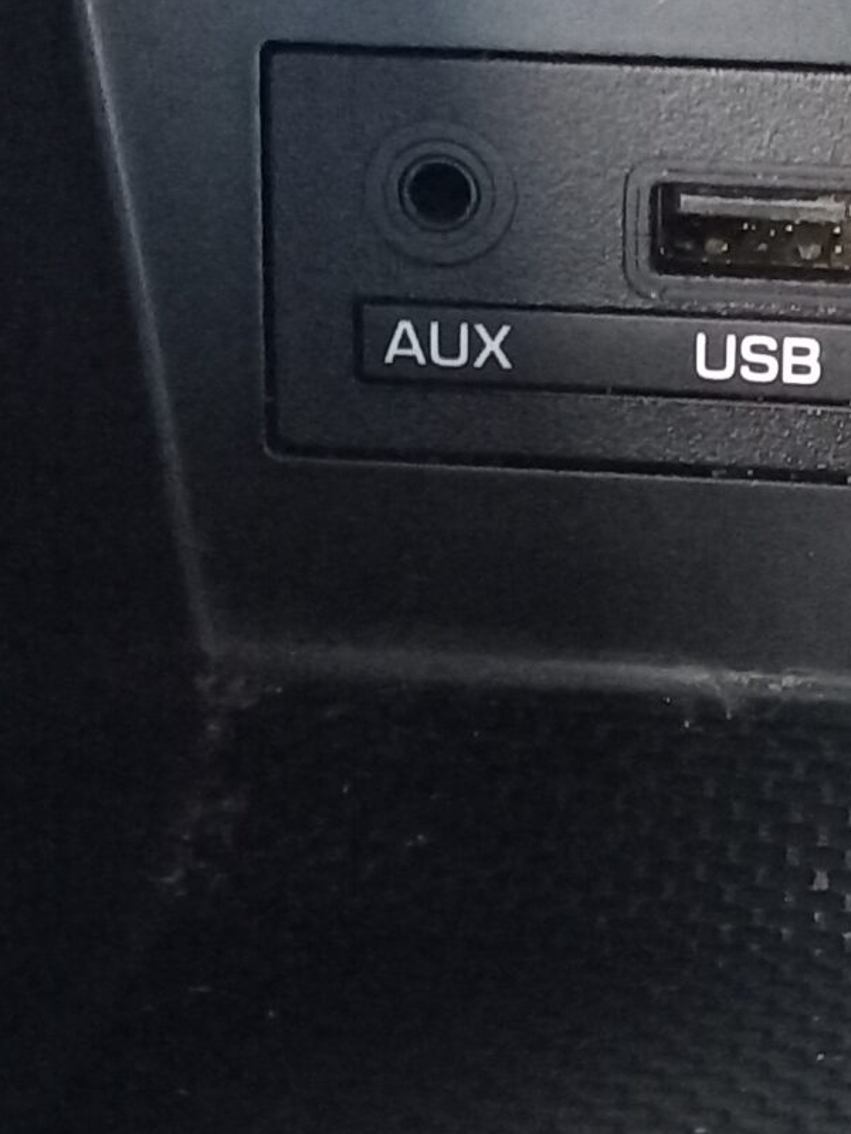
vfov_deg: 23.6
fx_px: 2622
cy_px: 51
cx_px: 679
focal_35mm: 80
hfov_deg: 18.3
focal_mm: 4.6
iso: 3200
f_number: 2
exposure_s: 1/10
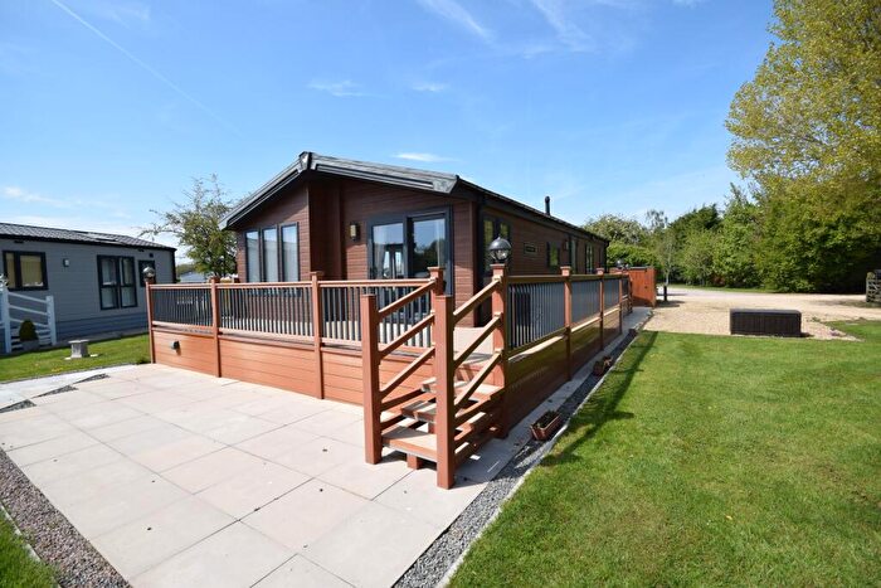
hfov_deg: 100.4
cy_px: 294
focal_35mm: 15
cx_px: 440
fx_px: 367
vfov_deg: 77.4
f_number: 9
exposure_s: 1/320
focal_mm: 10
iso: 200
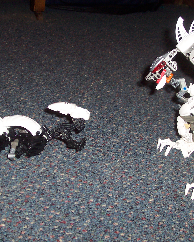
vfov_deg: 31.5
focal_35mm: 60
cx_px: 103
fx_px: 431
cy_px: 121
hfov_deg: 25.4
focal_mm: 7
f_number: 3
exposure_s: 1/60
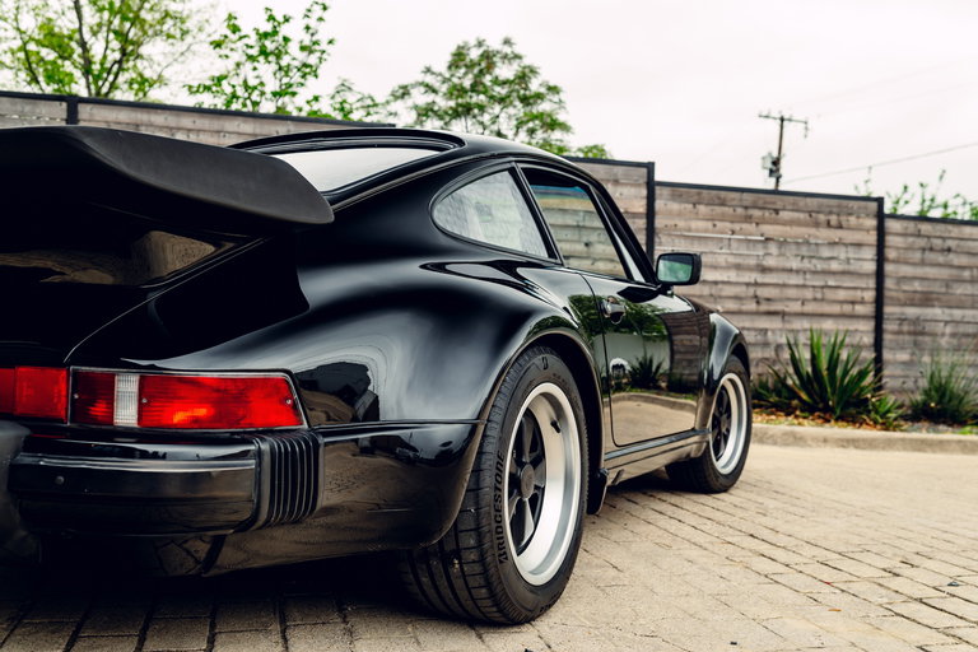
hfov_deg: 54.4
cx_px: 489
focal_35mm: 35
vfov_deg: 37.9
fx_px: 951
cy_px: 326
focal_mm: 35
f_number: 4
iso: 200
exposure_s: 1/50
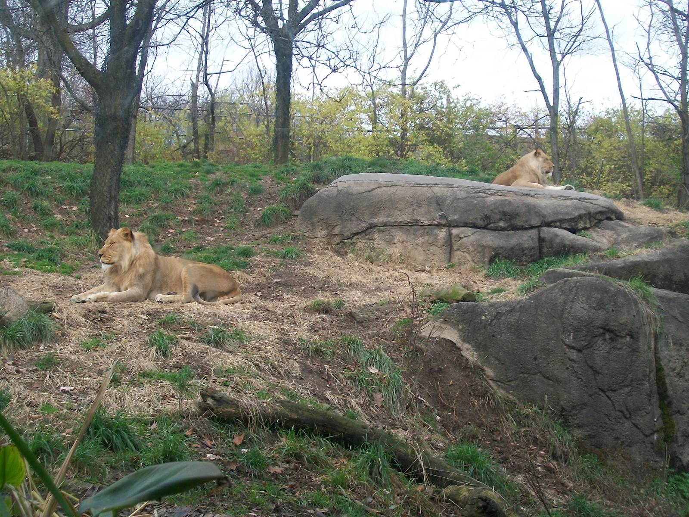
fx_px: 1115
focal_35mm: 56
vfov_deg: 26.1
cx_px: 344
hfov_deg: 34.3
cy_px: 258
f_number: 3.4
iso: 80
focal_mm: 9.4
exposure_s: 1/160
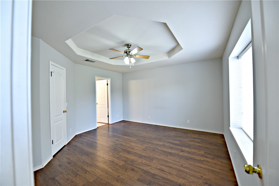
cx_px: 140
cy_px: 93
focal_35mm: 14
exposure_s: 1/60
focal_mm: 14
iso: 450
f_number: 4
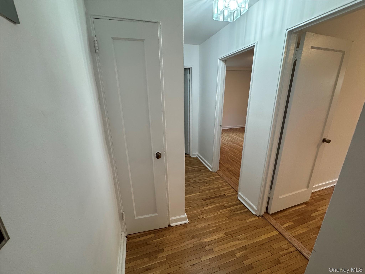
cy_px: 137
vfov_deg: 85.7
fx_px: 148
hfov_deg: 102.1
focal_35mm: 14
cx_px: 182
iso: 250
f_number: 2.2
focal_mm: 2.22
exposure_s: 1/120
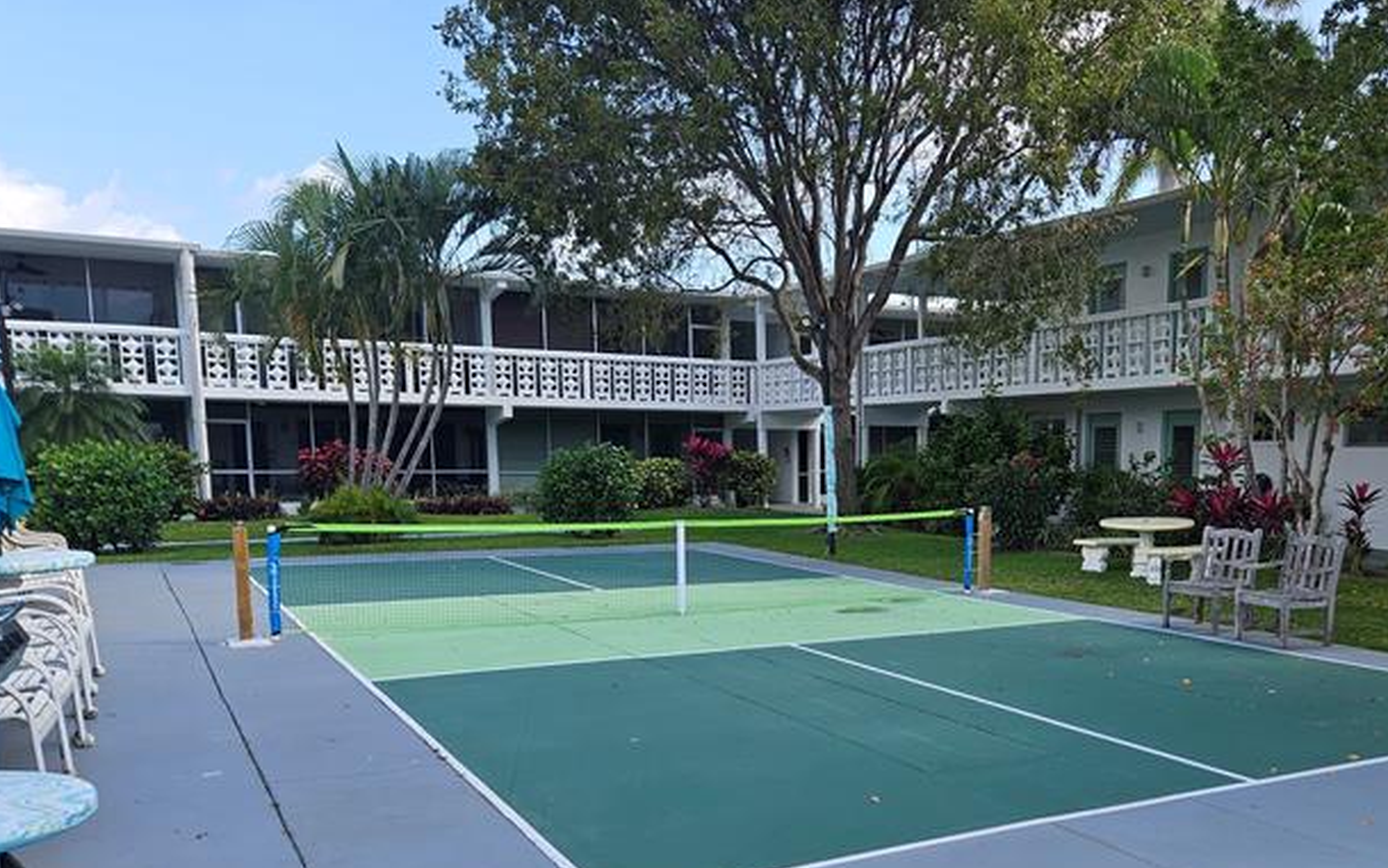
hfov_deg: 58.9
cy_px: 633
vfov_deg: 38.6
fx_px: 1211
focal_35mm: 32
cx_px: 864
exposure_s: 1/679
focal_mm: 5.4
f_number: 1.8
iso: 25
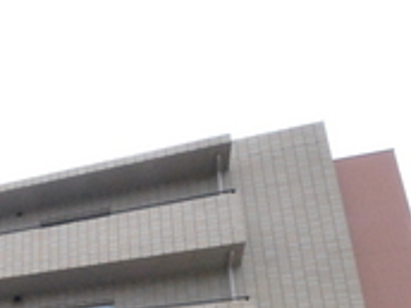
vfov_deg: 28.4
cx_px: -81
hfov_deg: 34.9
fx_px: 511
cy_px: 387
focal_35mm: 43
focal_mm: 8
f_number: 13
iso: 1600
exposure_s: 1/640
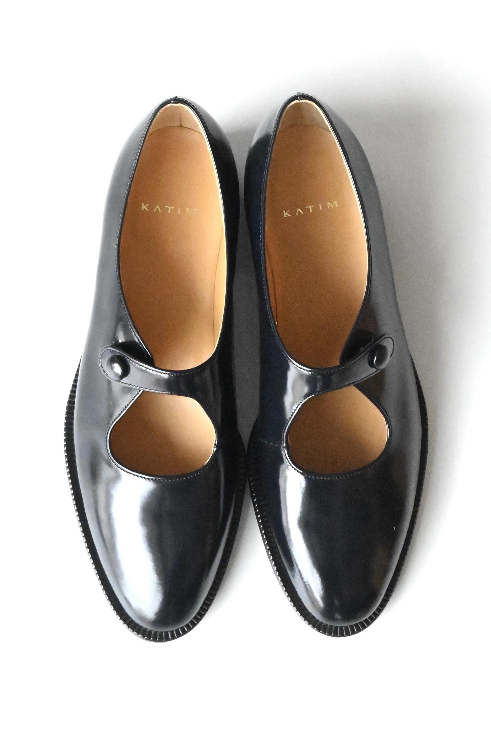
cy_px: 368
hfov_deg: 22.6
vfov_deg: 33.4
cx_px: 246
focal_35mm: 60
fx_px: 1227
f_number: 13
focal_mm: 40
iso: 12800
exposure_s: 1/640
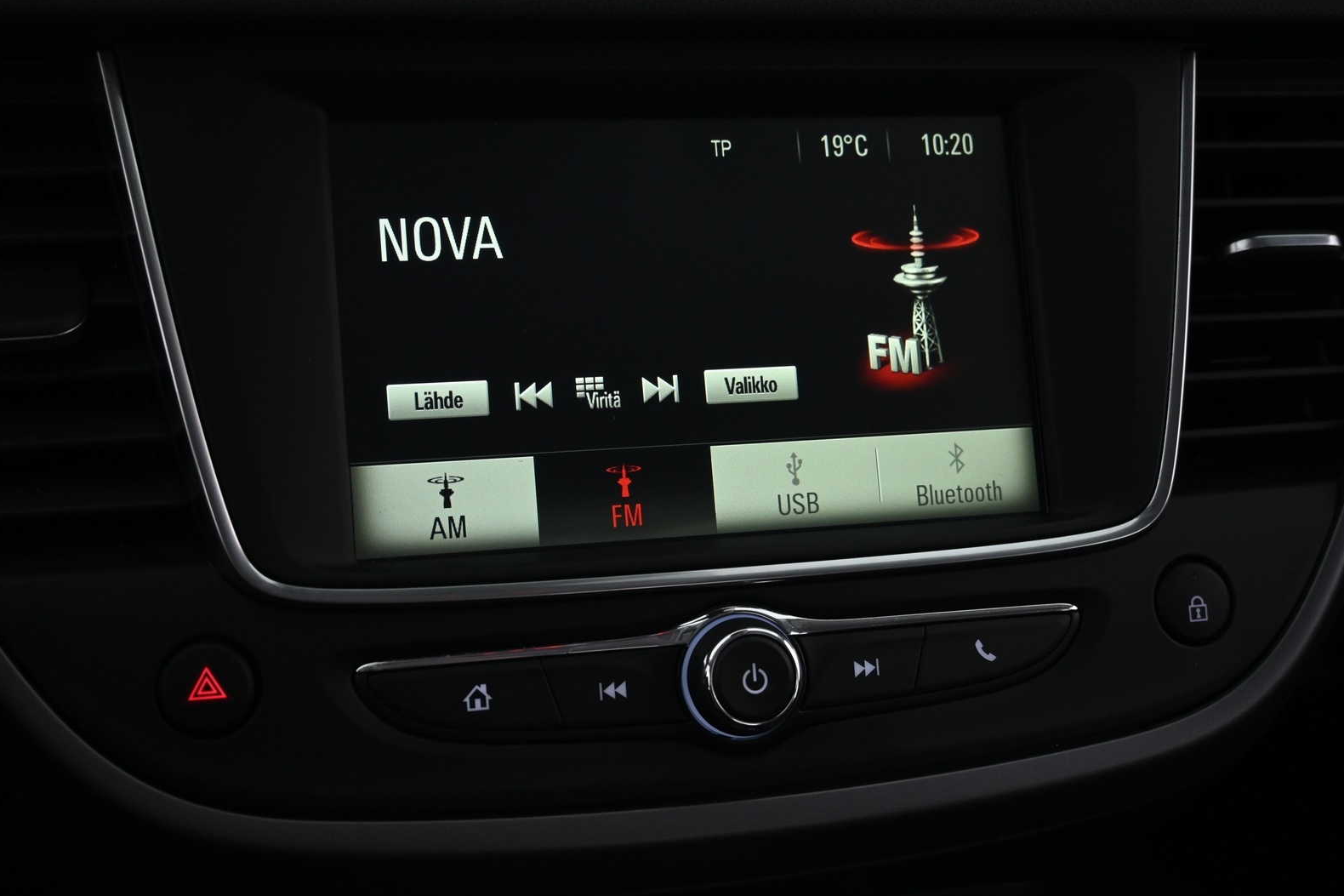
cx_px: 671
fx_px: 1522
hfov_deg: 47.7
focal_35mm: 41
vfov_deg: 32.8
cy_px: 448
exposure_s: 1/40
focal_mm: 26.5
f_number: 4.5
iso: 1100
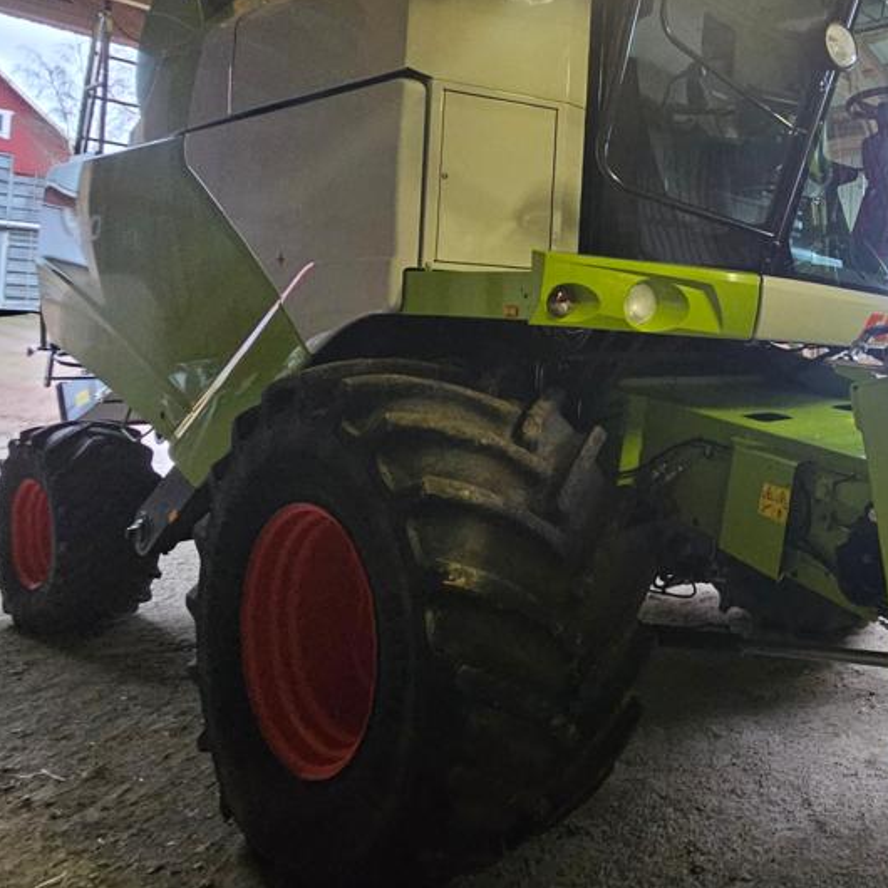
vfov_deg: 63.7
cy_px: 310
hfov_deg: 55.5
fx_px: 697
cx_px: 813
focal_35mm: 24
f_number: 2.2
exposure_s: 1/25
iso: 1000
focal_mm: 2.2
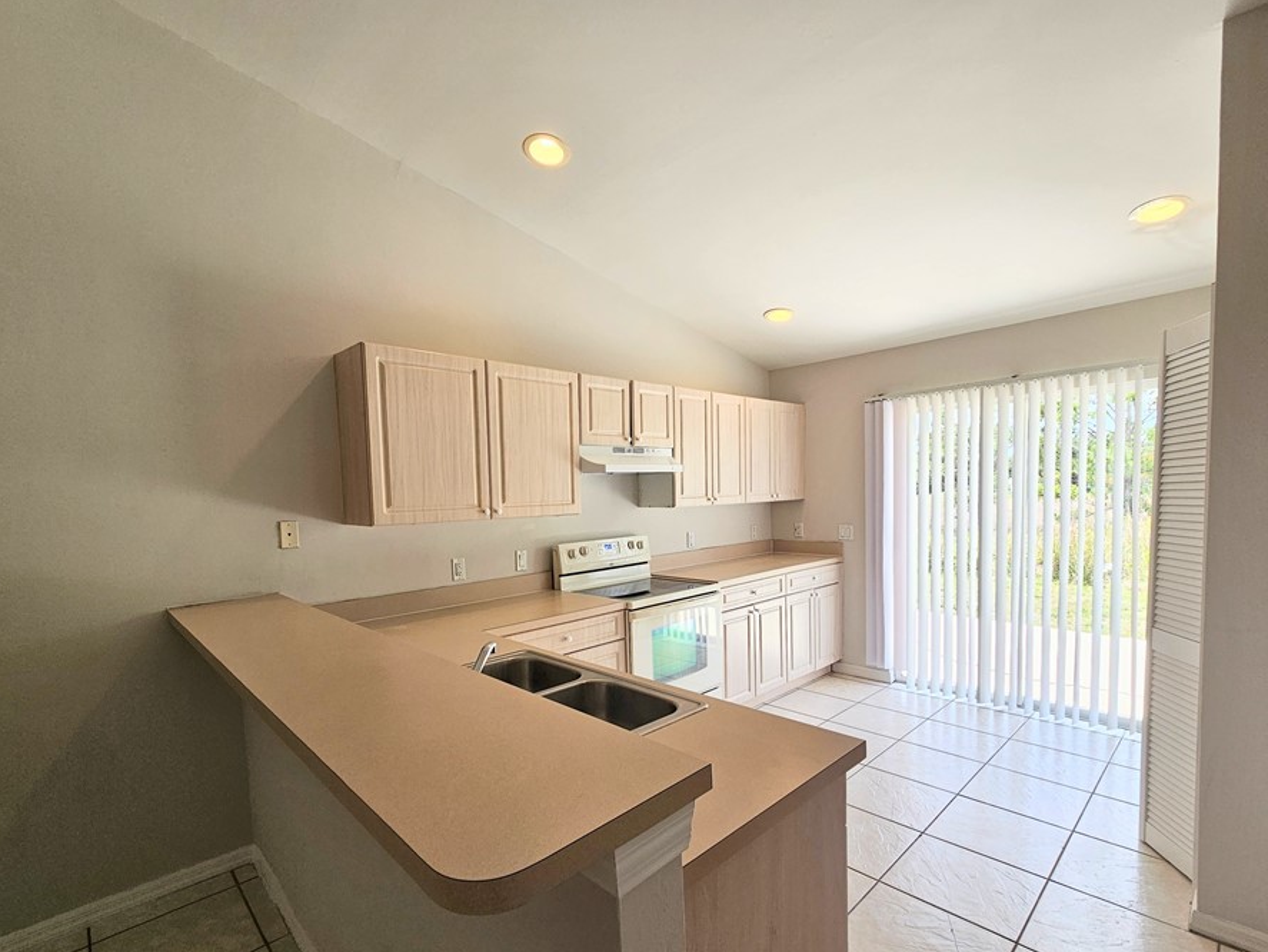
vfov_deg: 81.6
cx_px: 605
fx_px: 550
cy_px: 517
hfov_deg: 98.1
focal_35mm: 15
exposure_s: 1/186
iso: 50
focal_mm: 2.2
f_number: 2.2
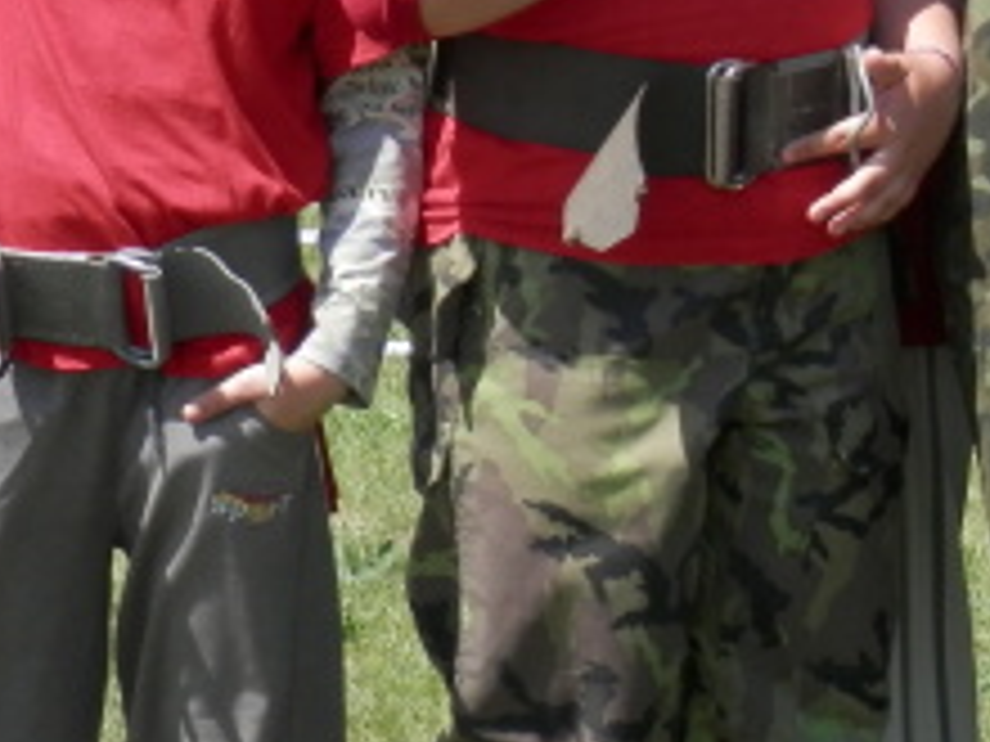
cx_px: 1233
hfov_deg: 6.6
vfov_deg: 5.0
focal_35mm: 296
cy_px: -7
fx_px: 8465
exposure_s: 1/250
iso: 80
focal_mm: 15.8
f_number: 4.8
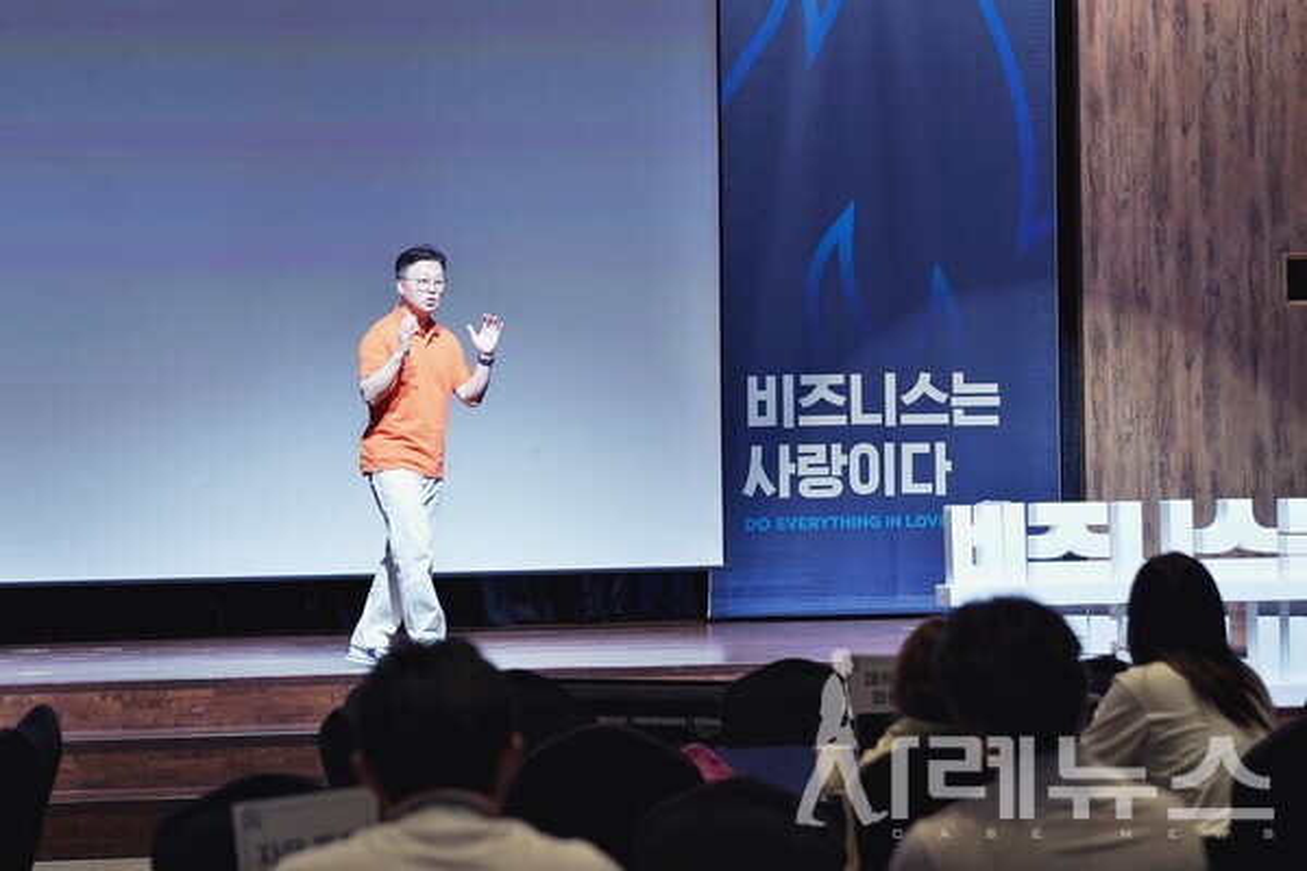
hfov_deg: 19.5
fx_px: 3812
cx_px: 654
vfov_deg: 13.0
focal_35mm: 105
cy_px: 436
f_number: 3.2
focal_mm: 70
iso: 500
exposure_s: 1/100
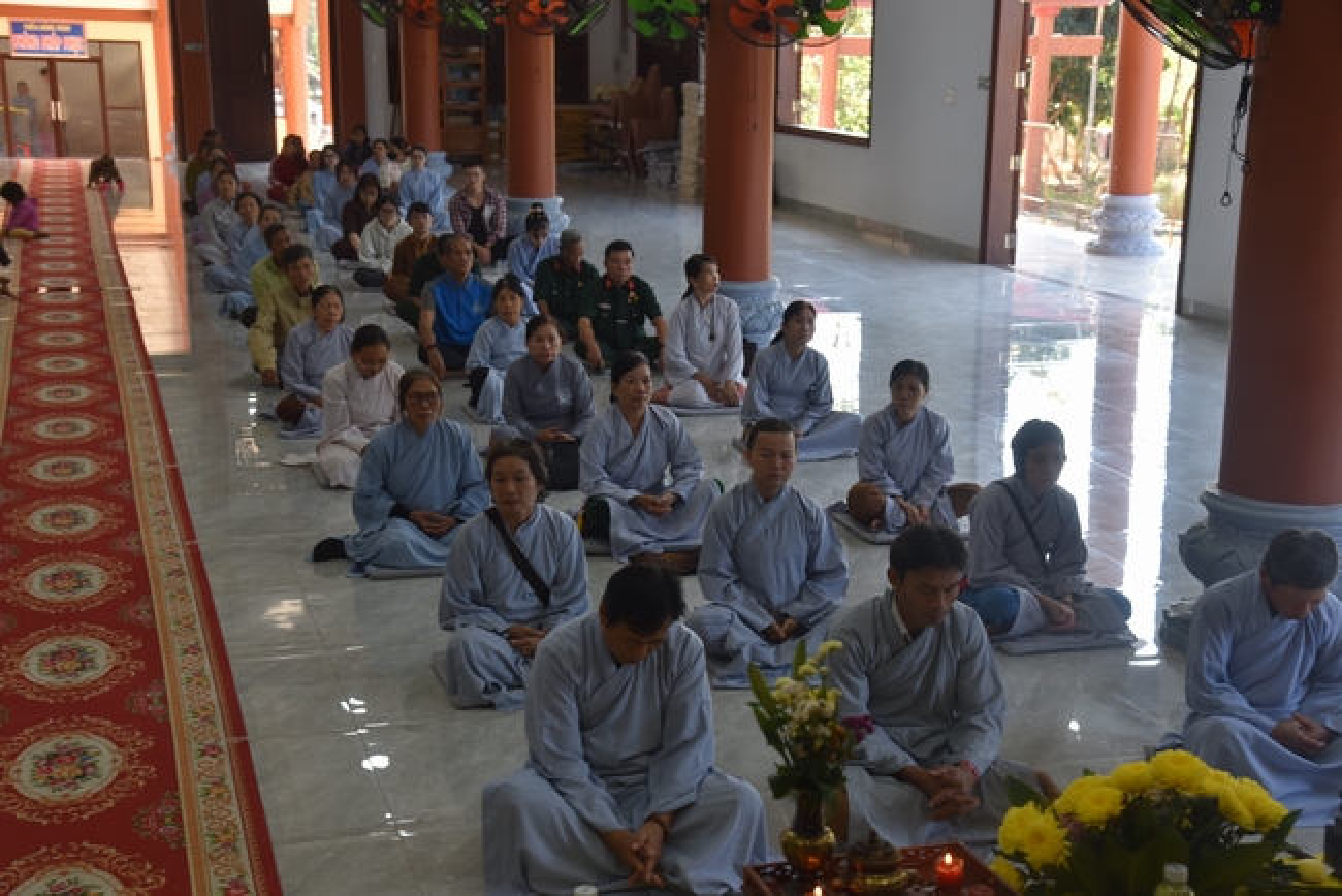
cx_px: 671
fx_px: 1939
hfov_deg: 38.2
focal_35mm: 52
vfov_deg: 26.0
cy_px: 448
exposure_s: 1/100
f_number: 5
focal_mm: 52
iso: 400
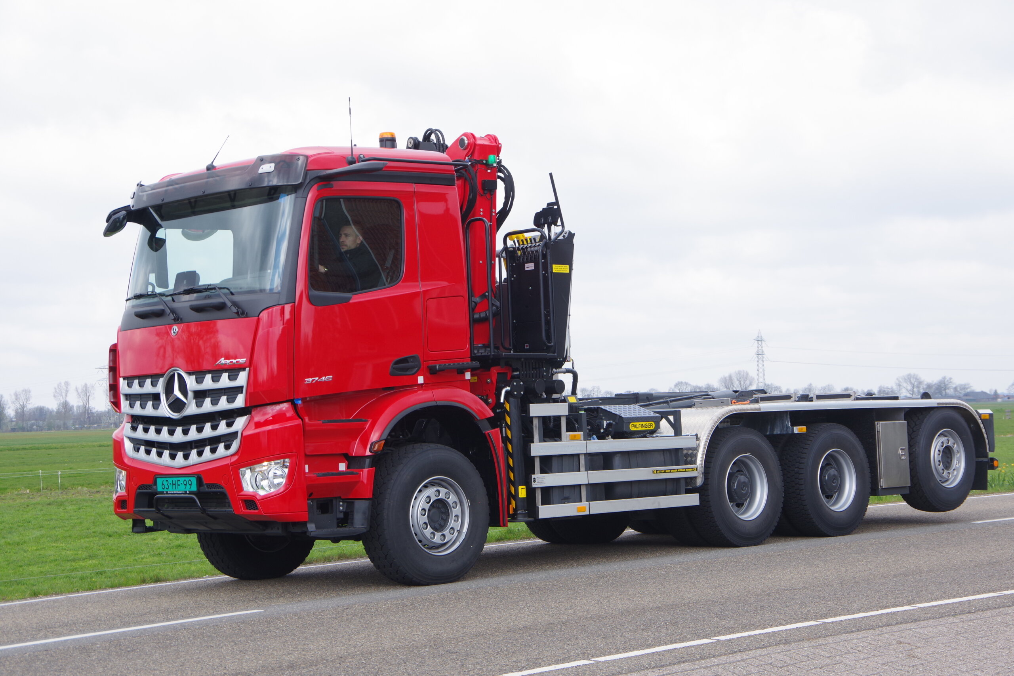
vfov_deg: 22.6
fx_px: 1690
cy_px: 338
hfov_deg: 33.4
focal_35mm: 60
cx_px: 507
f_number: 6.3
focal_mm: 40
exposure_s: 1/200
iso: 200
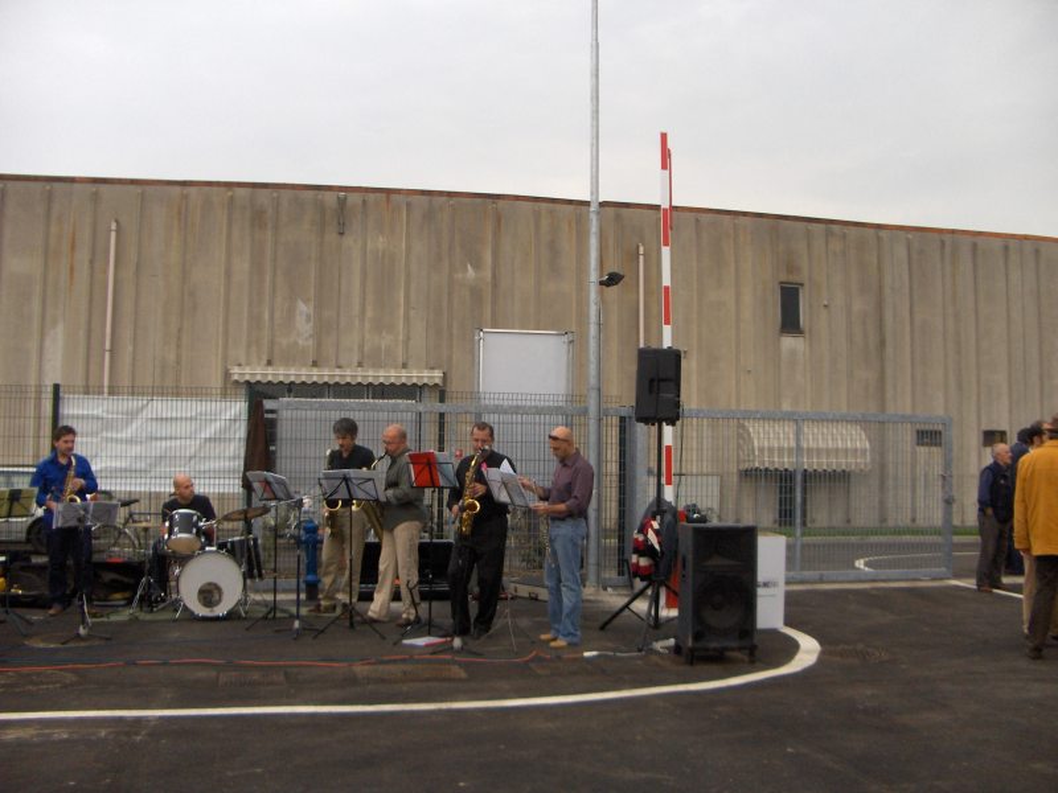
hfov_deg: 52.6
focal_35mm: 35
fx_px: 1070
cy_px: 396
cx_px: 529
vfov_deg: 40.7
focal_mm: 5.8
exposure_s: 1/426
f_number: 2.6
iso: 100
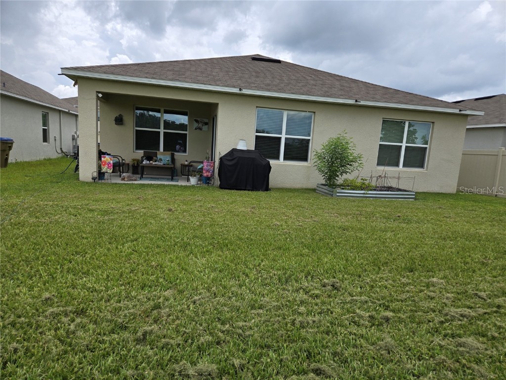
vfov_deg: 58.9
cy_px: 190
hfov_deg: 73.9
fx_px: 336
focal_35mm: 23
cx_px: 253
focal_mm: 5.4
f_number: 1.8
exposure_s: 1/1614
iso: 25
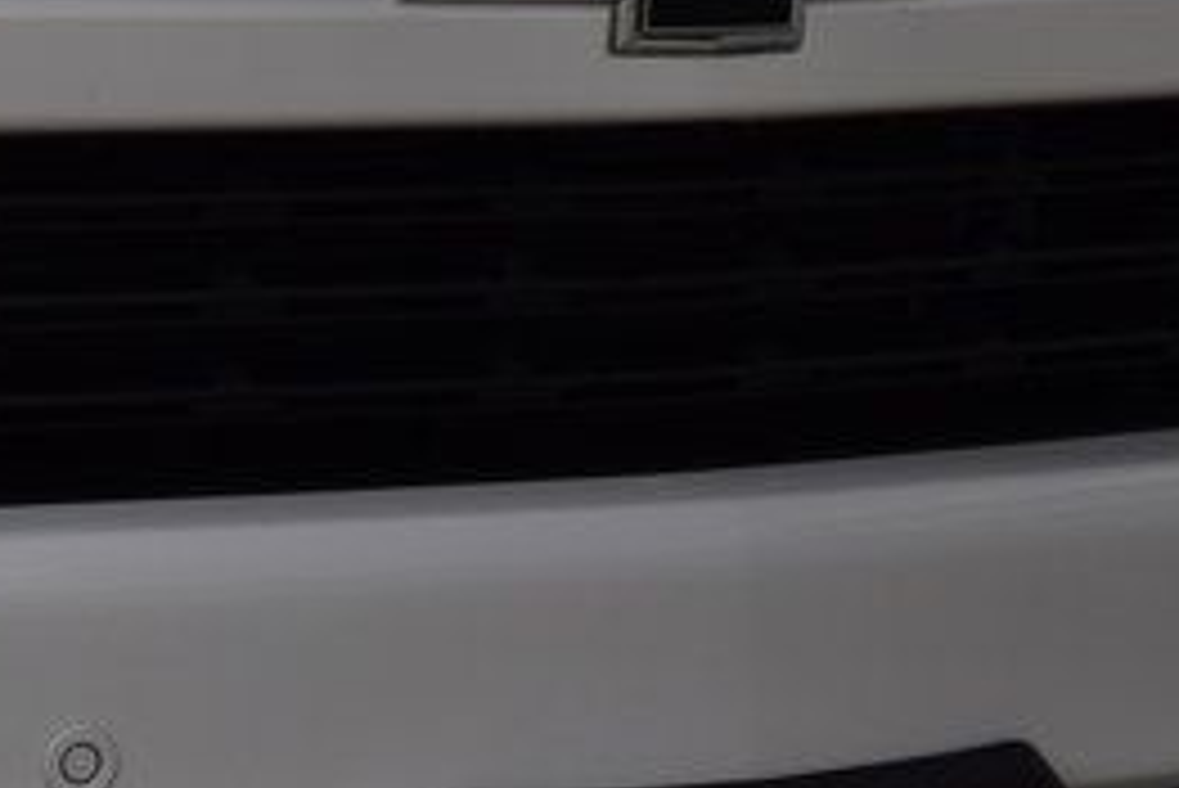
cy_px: 56
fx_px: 5996
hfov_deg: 11.2
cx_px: 513
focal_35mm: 183
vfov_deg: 7.5
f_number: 8
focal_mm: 50
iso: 900
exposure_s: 1/60
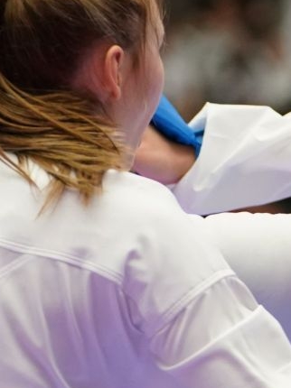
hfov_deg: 3.4
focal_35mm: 435
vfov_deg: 4.6
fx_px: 4881
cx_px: 134
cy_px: 235
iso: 2500
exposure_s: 1/1000
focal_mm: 108
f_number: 2.8
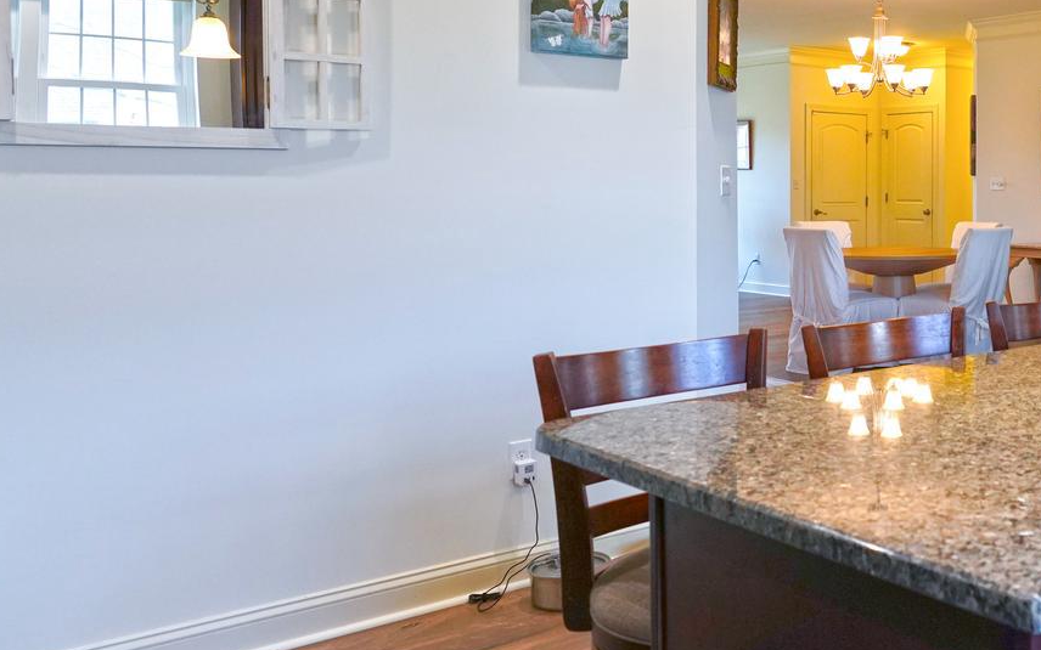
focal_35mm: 39
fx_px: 1106
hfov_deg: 44.7
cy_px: 203
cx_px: 979
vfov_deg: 32.4
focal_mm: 16
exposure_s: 1/160
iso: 1250
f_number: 4
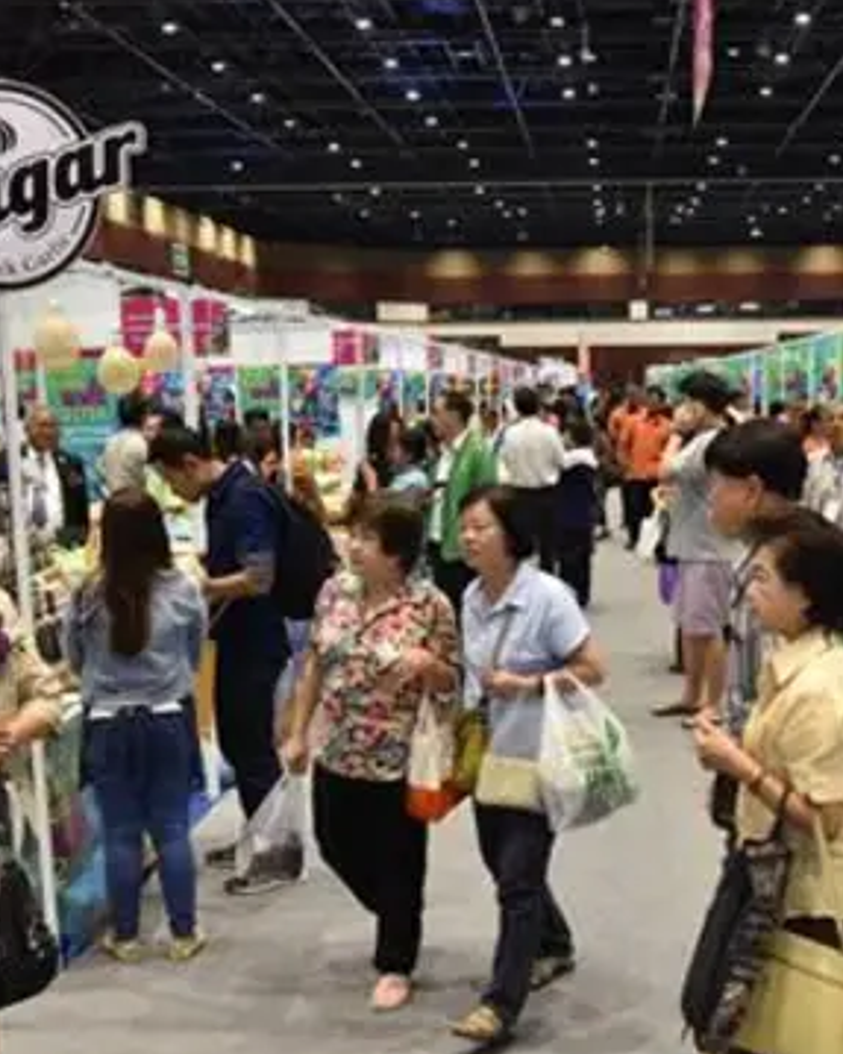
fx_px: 1529
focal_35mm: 49
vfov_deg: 37.9
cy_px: 640
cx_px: 605
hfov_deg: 30.4
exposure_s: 1/125
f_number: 3.5
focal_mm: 24
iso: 1000
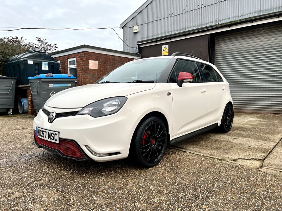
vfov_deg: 53.1
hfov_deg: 67.3
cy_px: 106
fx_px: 212
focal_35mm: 26
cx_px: 141
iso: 50
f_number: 1.5
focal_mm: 5.7
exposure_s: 1/578
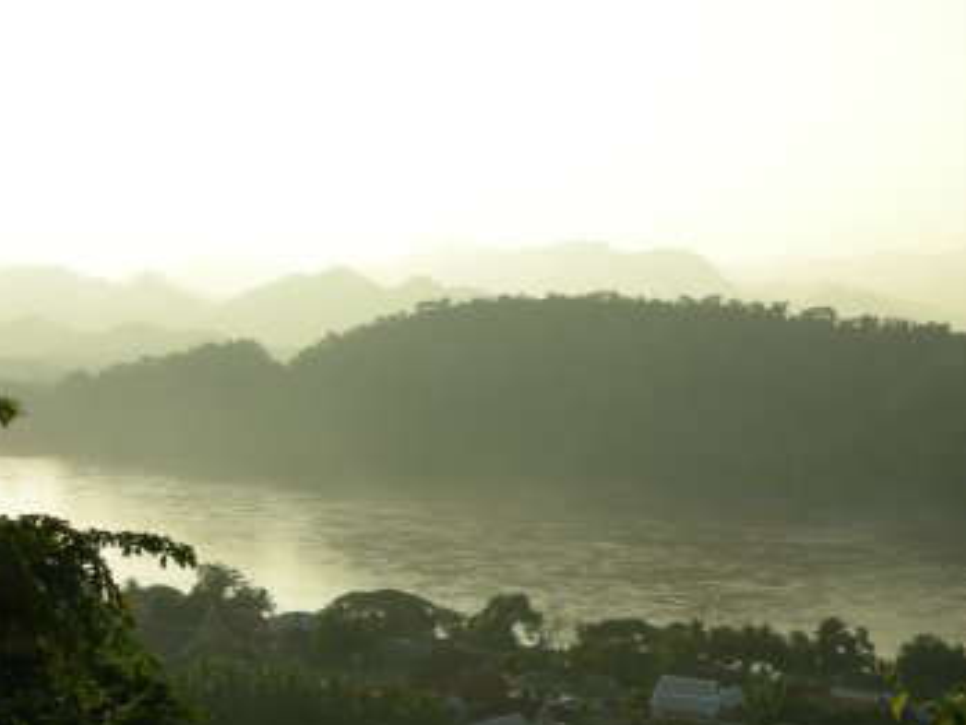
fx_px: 1842
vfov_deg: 21.8
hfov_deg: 28.2
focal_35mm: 66
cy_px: 653
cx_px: 875
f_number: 5.4
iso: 64
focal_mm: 7.5
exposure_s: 1/295
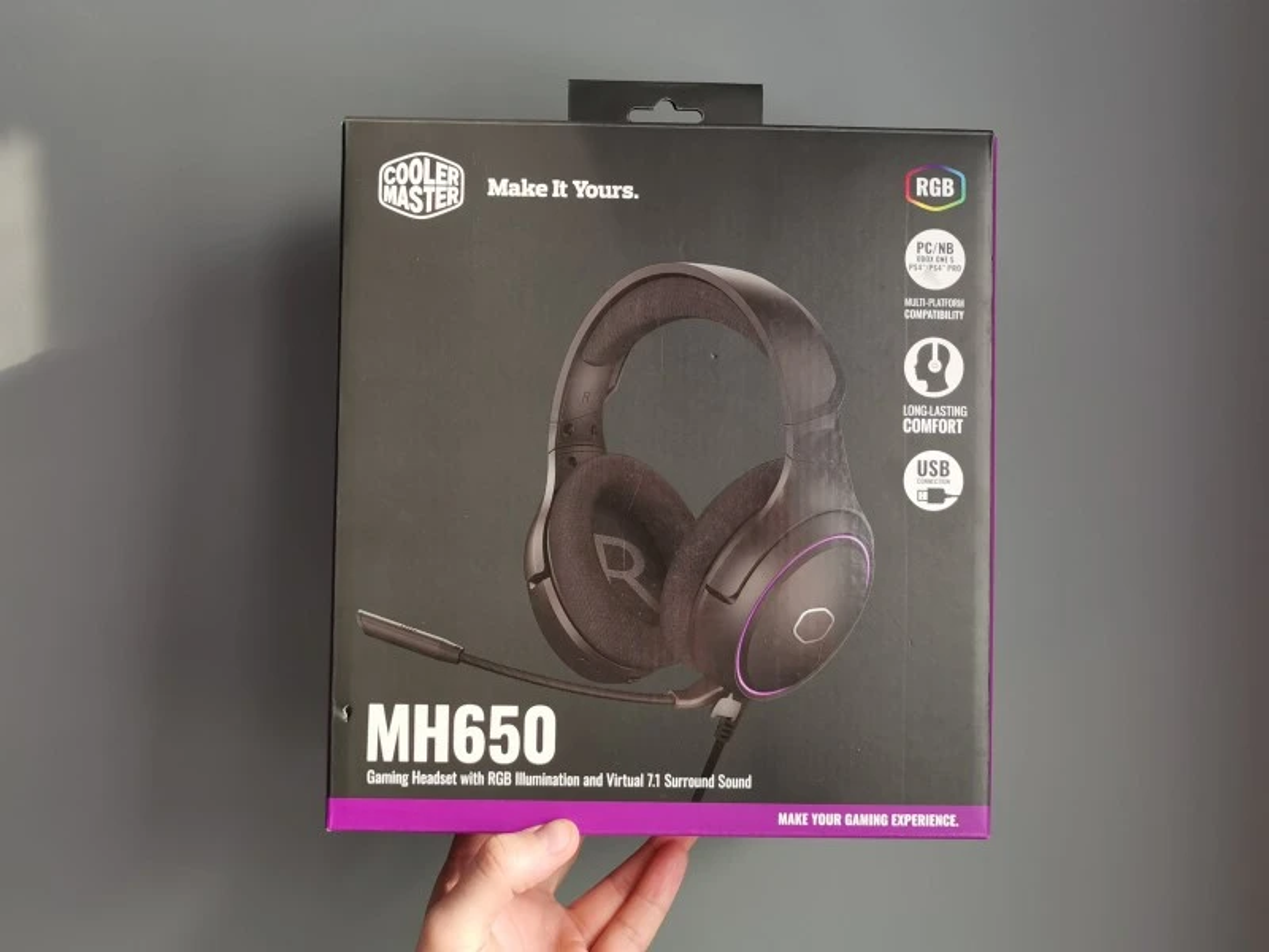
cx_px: 634
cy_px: 476
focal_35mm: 41
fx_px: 1503
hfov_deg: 45.8
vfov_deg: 35.1
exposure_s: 1/100
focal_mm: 5.56
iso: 100
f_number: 1.6
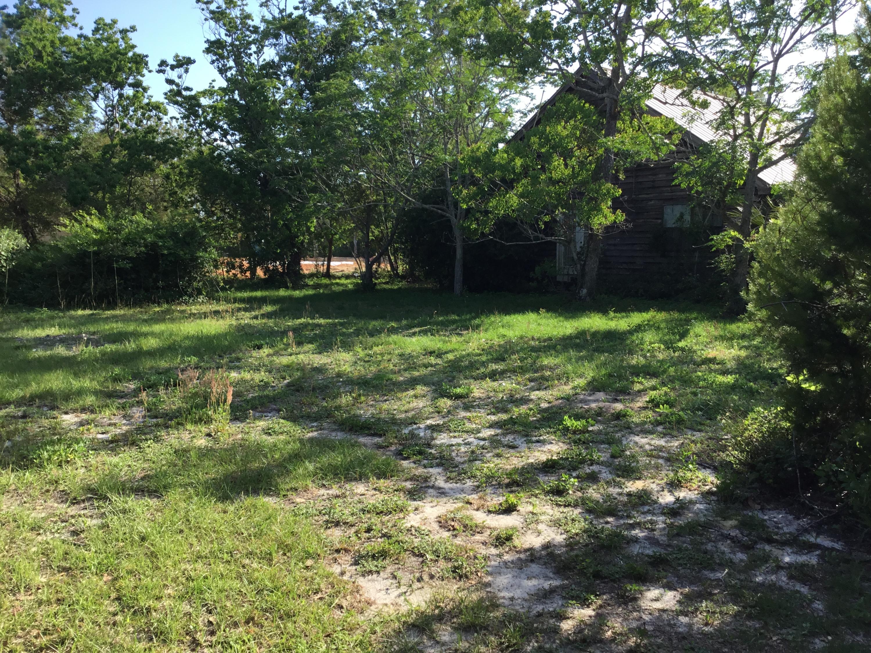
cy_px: 326
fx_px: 780
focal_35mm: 31
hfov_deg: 58.4
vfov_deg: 45.4
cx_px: 436
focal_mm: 3.3
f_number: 2.4
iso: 25
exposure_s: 1/529
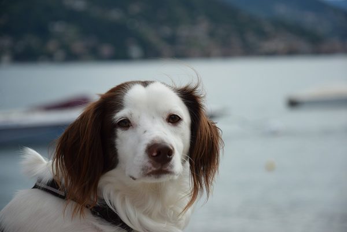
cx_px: 174
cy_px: 116
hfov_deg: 13.0
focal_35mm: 158
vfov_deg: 8.7
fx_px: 1518
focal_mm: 105
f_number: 6.3
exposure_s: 1/640
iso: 200
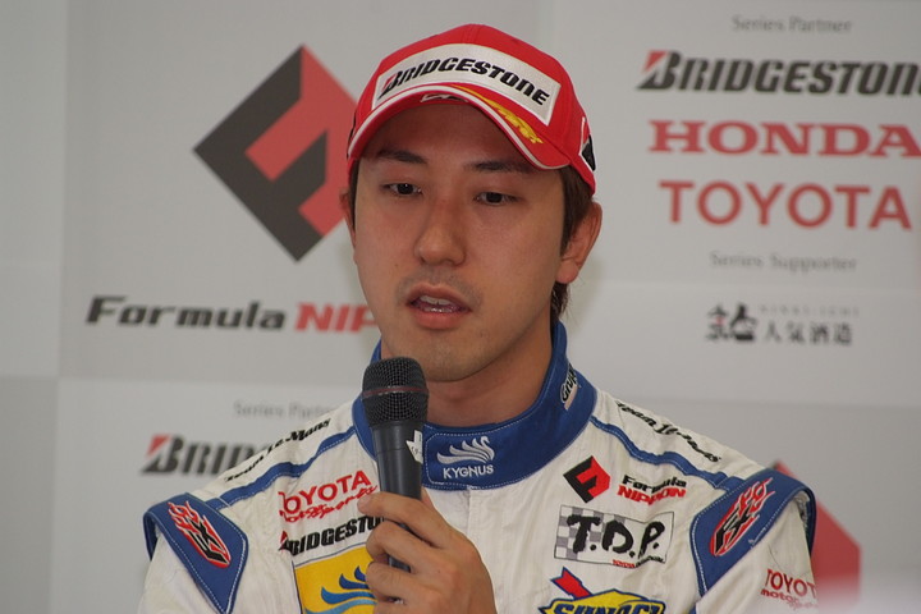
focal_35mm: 300
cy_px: 307
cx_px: 460
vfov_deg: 4.6
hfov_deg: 6.9
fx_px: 7674
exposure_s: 1/60
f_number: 8
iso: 800
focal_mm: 200
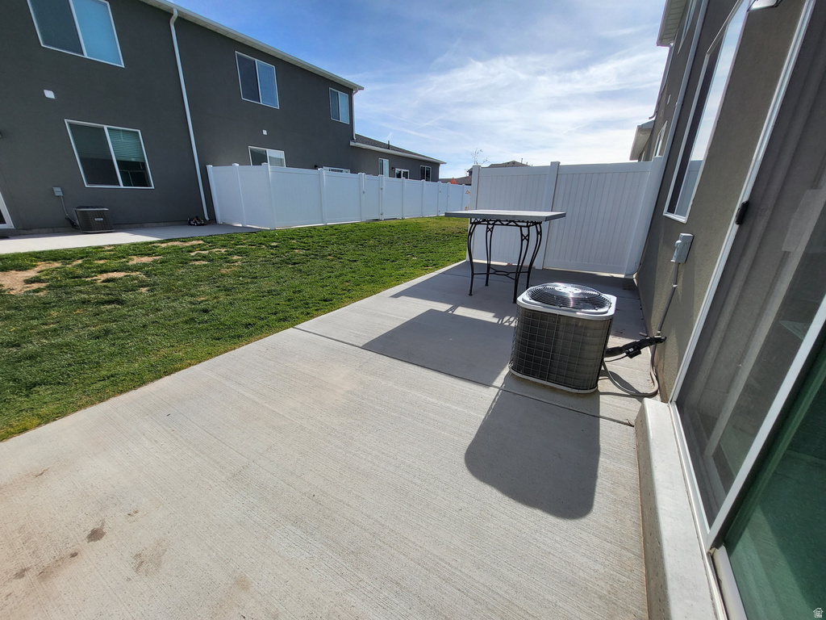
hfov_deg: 106.2
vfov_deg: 89.9
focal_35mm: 13
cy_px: 310
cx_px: 413
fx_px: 310
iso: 32
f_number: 2.2
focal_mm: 1.74
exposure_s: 1/1449
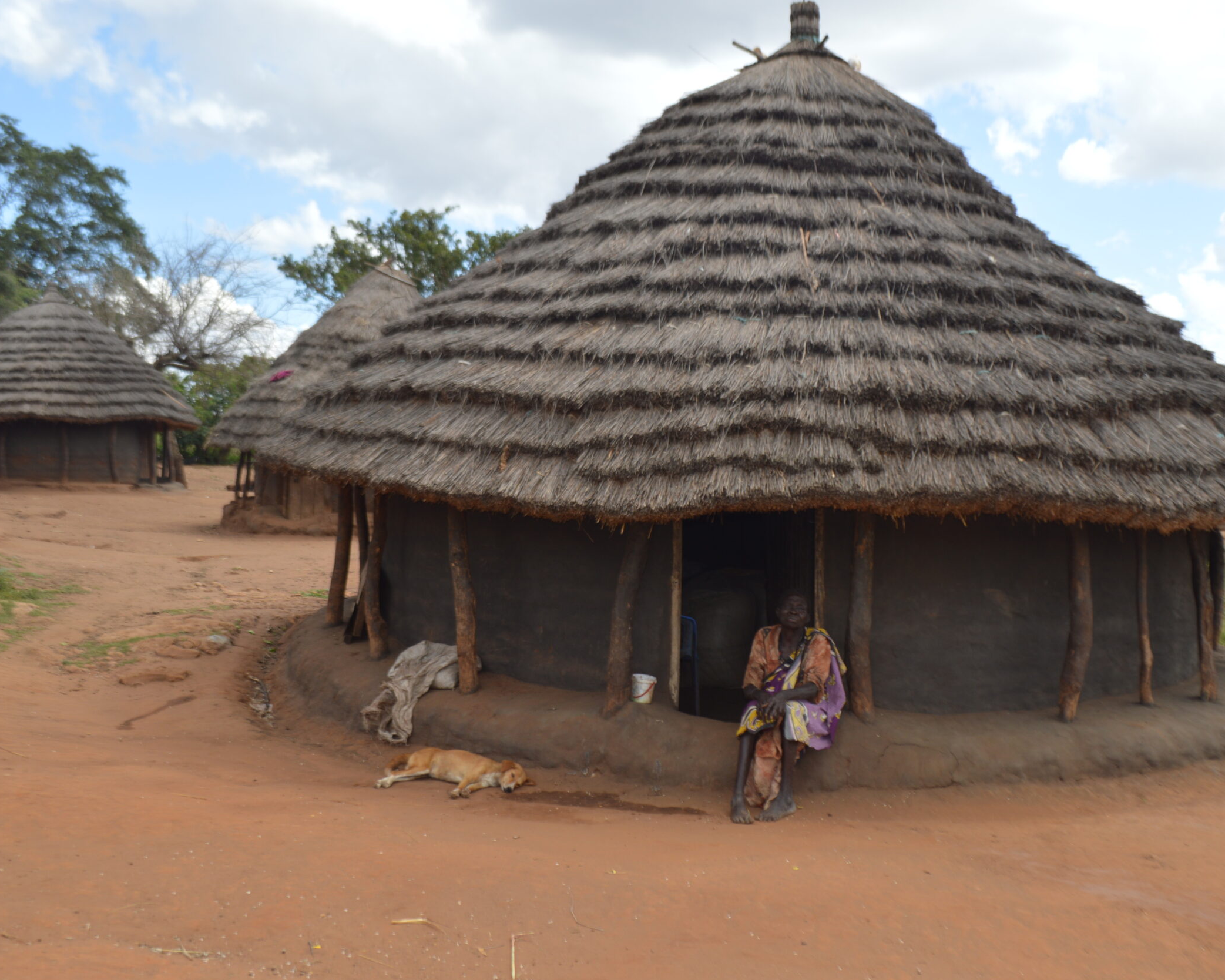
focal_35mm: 38
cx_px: 661
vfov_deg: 39.2
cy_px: 486
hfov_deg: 47.9
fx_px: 1378
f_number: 7.1
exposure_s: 1/200
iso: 100
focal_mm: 22
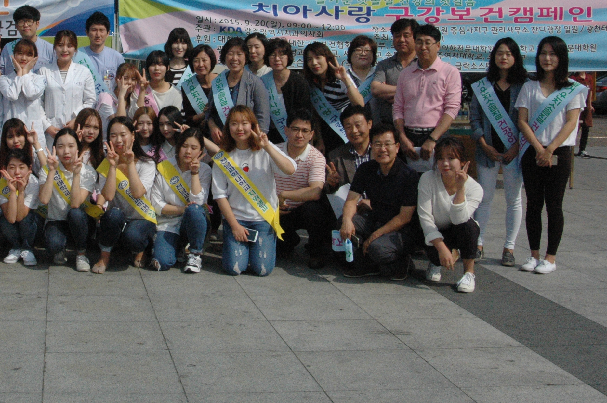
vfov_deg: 23.1
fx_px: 977
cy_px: 93
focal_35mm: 58
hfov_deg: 33.5
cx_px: 125
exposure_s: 1/1000
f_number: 18
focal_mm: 24
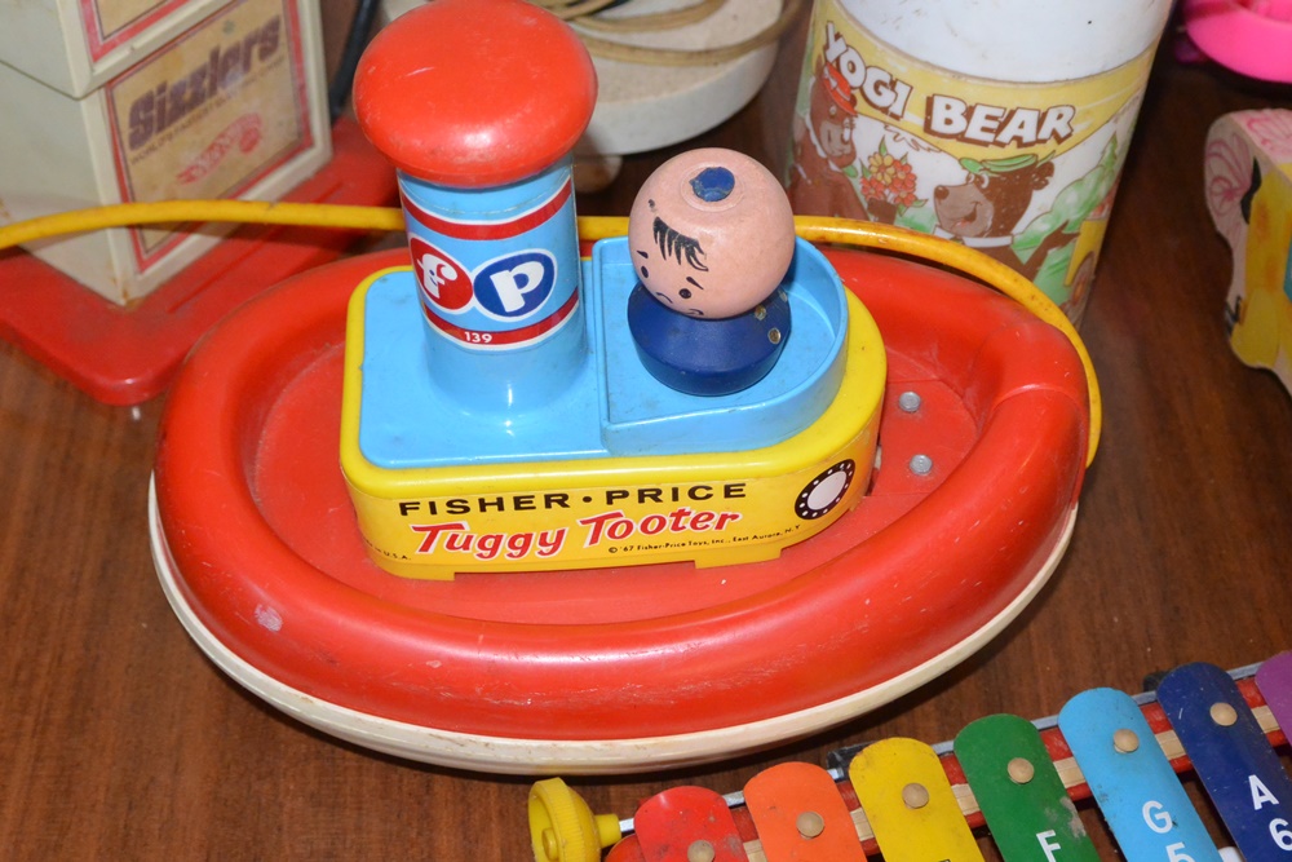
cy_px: 431
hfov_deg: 36.9
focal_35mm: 54
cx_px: 646
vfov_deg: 25.1
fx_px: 1938
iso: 900
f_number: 5
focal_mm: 20.3
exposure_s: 1/60
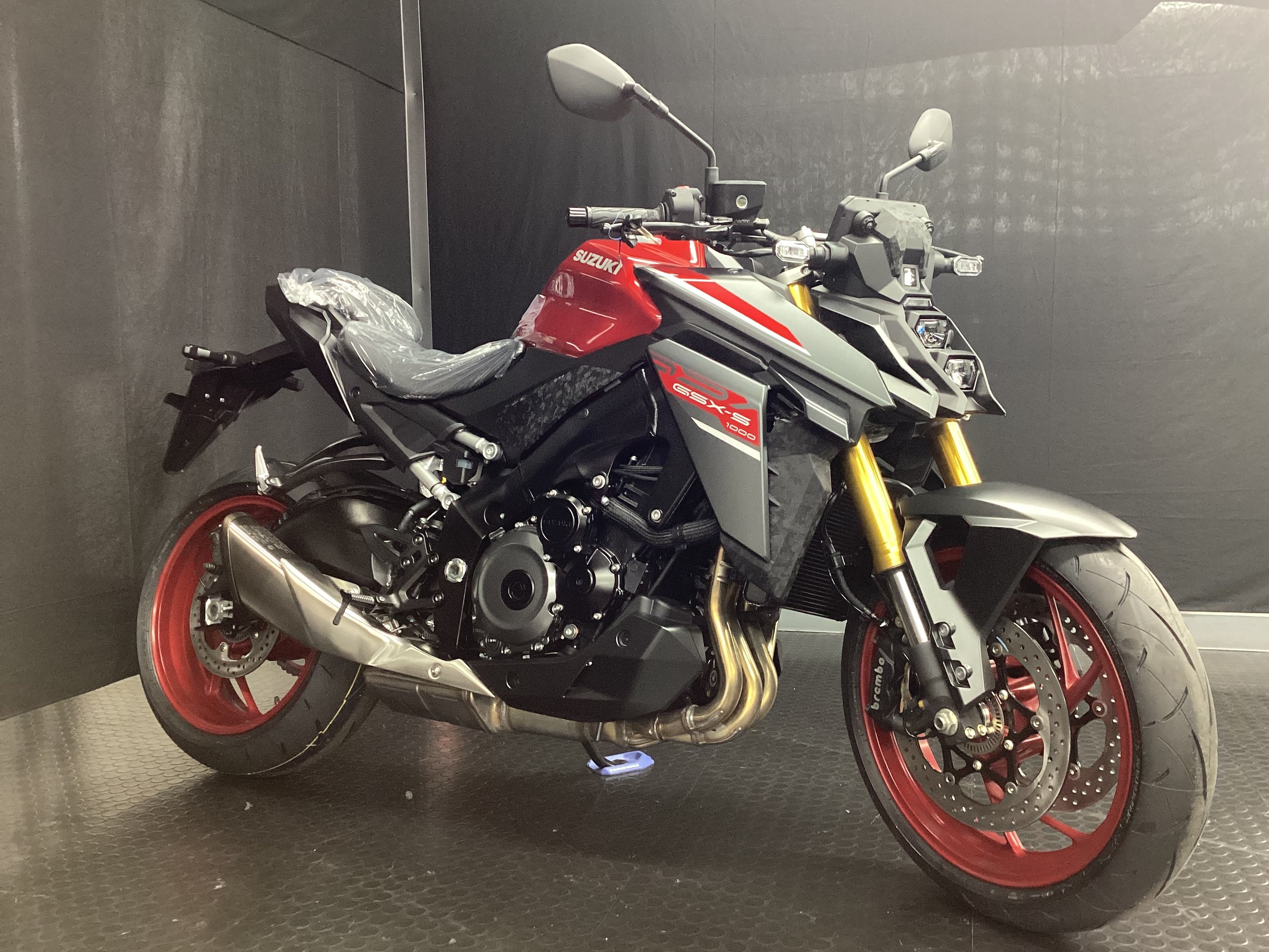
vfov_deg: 44.2
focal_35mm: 32
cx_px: 654
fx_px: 1173
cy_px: 472
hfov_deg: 56.8
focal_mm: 3.3
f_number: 2.4
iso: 250
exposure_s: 1/50
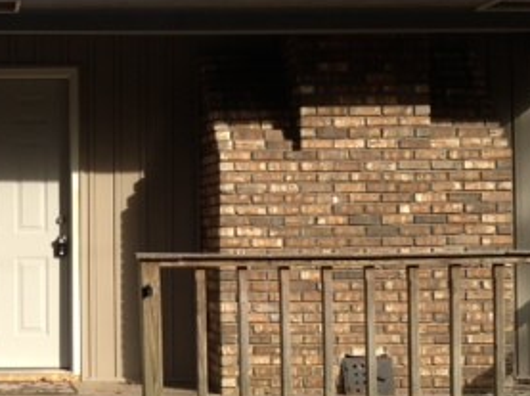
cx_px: -25
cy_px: 239
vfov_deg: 18.1
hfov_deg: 23.0
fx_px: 1239
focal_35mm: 81
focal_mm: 4.28
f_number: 2.4
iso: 50
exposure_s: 1/690
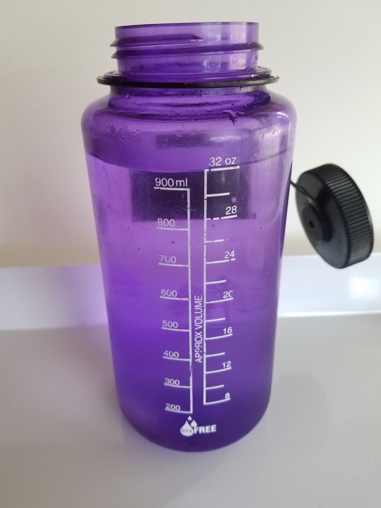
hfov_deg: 53.1
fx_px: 382
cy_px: 254
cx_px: 190
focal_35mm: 26
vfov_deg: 67.3
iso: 64
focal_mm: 4.2
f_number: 1.7
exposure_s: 1/50
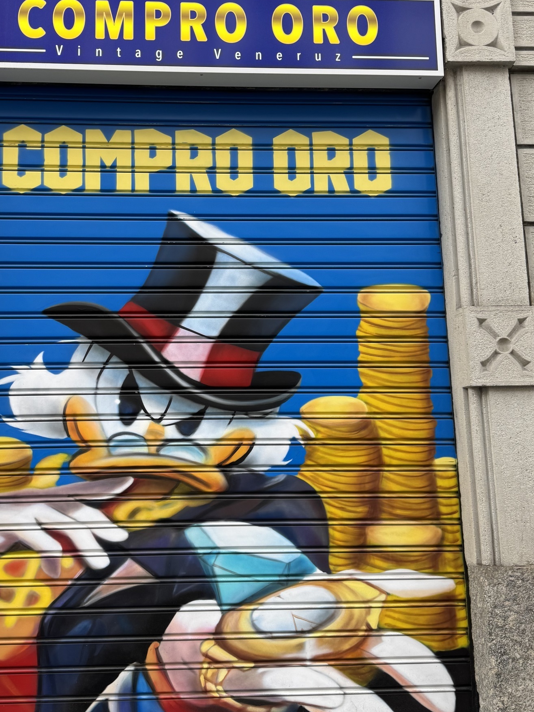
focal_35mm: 35
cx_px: 195
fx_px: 720
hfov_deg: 40.4
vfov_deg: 52.5
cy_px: 320
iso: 64
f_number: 1.78
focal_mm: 6.76
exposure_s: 1/243
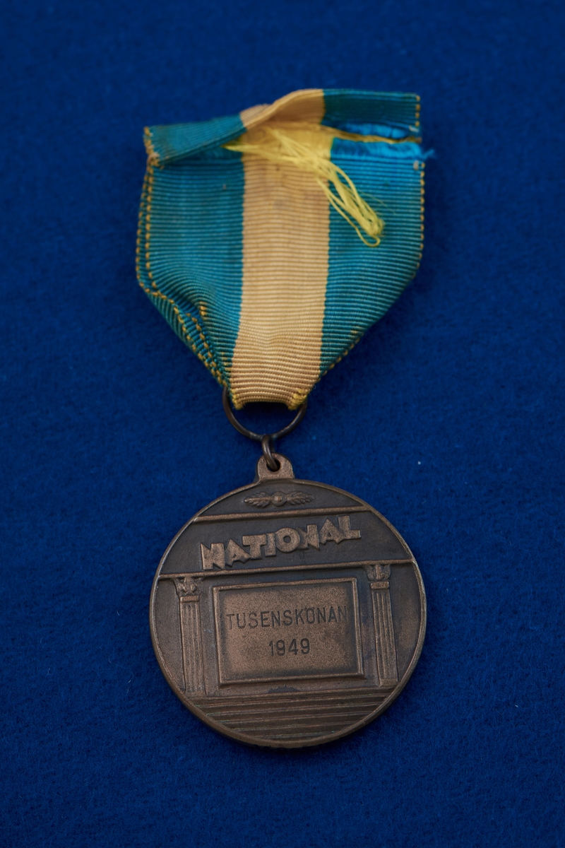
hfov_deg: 8.7
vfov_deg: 13.0
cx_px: 282
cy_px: 424
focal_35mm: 158
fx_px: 3708
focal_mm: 105
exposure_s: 1/80
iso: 320
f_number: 9
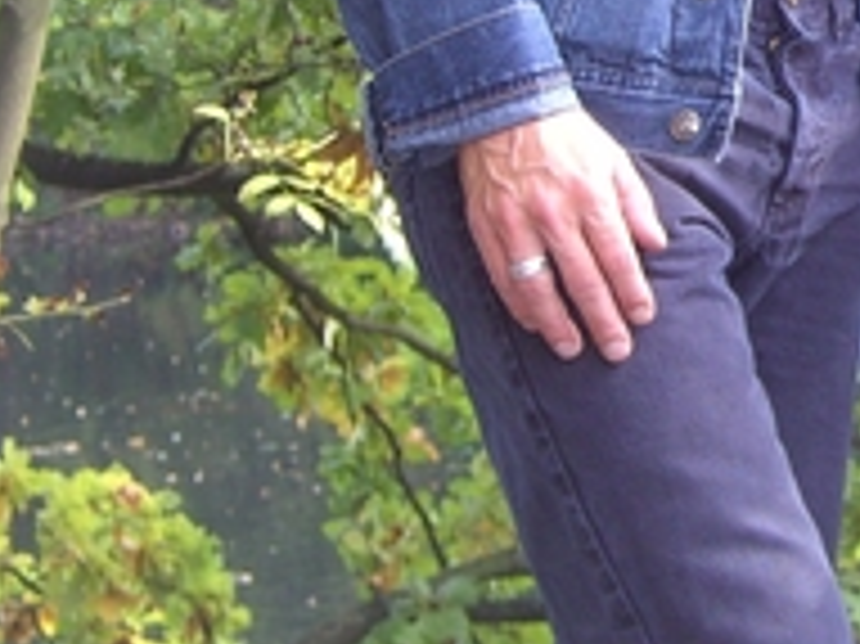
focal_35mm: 236
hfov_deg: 8.2
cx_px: 1238
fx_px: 5860
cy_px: -59
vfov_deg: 6.3
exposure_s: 1/69
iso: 100
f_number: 3.5
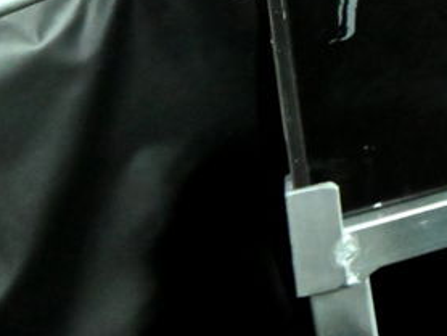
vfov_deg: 11.6
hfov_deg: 13.1
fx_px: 1499
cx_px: 1045
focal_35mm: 116
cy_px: -327
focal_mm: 24
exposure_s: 1/200
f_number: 5.6
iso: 8000
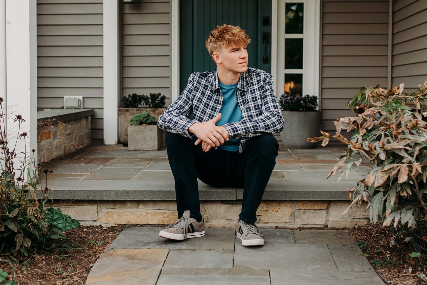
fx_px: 629
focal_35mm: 53
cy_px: 124
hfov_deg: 37.5
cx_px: 214
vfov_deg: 25.5
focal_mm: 35
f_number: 2.8
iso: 200
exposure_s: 1/500
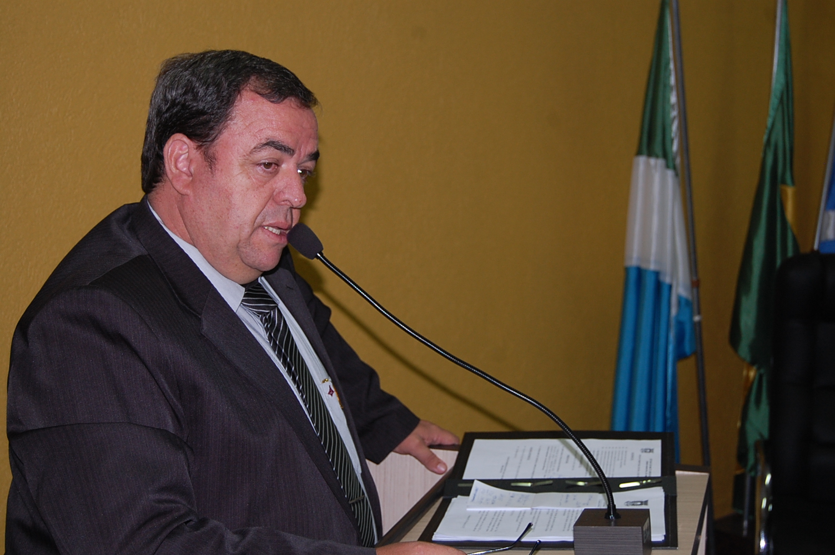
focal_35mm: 57
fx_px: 1321
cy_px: 278
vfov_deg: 23.7
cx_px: 418
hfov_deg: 35.1
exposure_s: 1/60
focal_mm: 38
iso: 400
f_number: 5
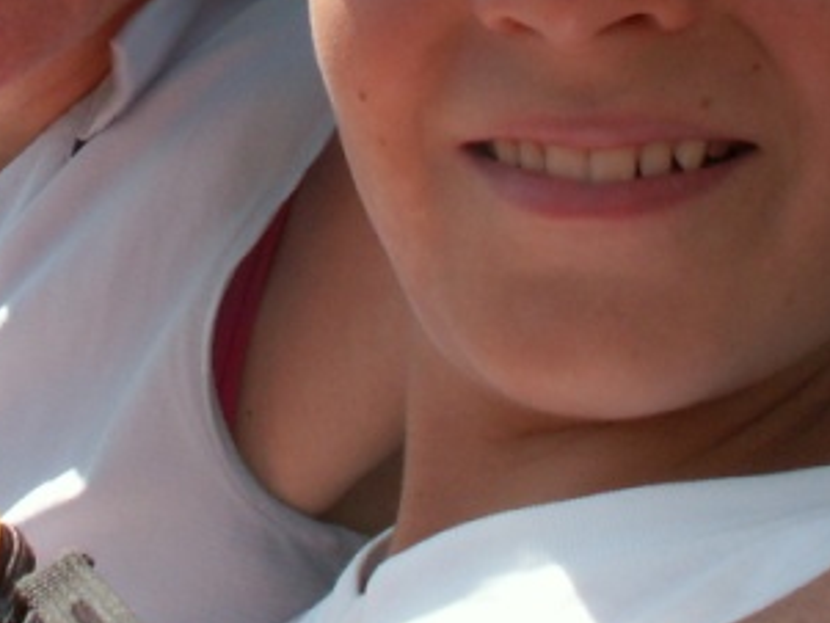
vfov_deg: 12.0
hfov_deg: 16.3
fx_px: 2854
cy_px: -229
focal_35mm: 119
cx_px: 91
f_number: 5.6
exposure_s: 1/200
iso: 50
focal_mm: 5.86
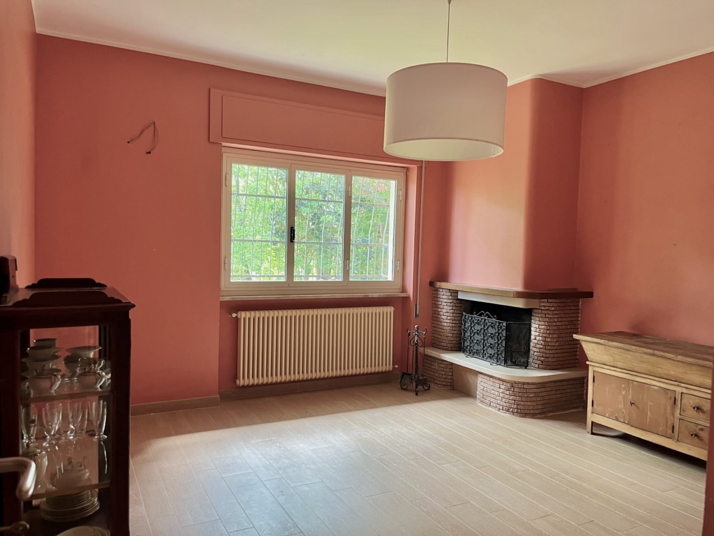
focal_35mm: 26
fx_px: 536
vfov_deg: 53.1
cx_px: 357
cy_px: 268
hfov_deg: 67.3
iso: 160
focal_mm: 5.1
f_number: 1.6
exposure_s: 1/60
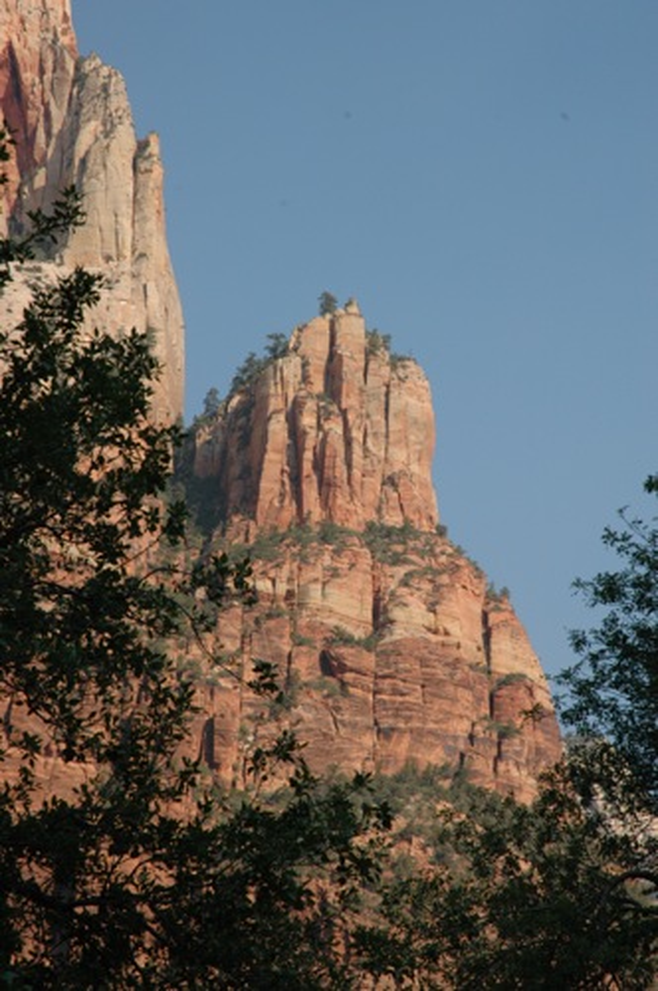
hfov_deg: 13.0
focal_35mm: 105
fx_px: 2887
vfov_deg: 19.5
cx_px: 329
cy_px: 496
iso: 200
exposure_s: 1/250
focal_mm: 70
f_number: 11
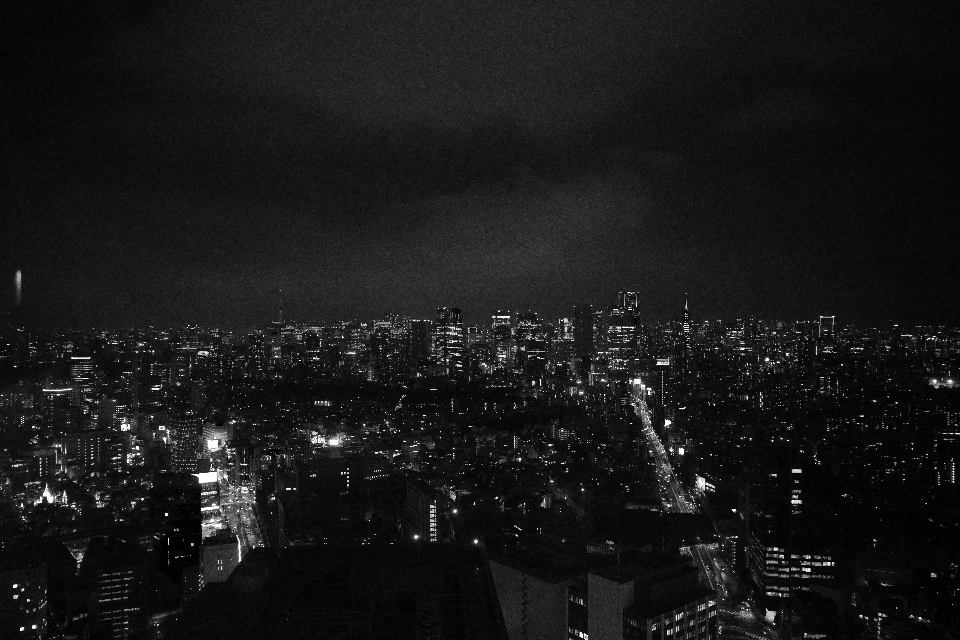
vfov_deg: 46.4
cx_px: 480
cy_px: 320
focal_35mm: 28
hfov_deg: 65.5
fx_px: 747
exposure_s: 1/80
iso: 6400
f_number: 2.8
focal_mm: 18.3
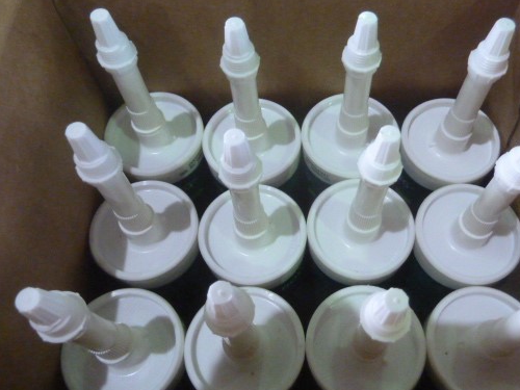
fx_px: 481
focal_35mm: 32
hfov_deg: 56.6
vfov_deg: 44.2
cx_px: 298
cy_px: 189
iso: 800
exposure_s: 1/50
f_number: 3.3
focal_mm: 4.1
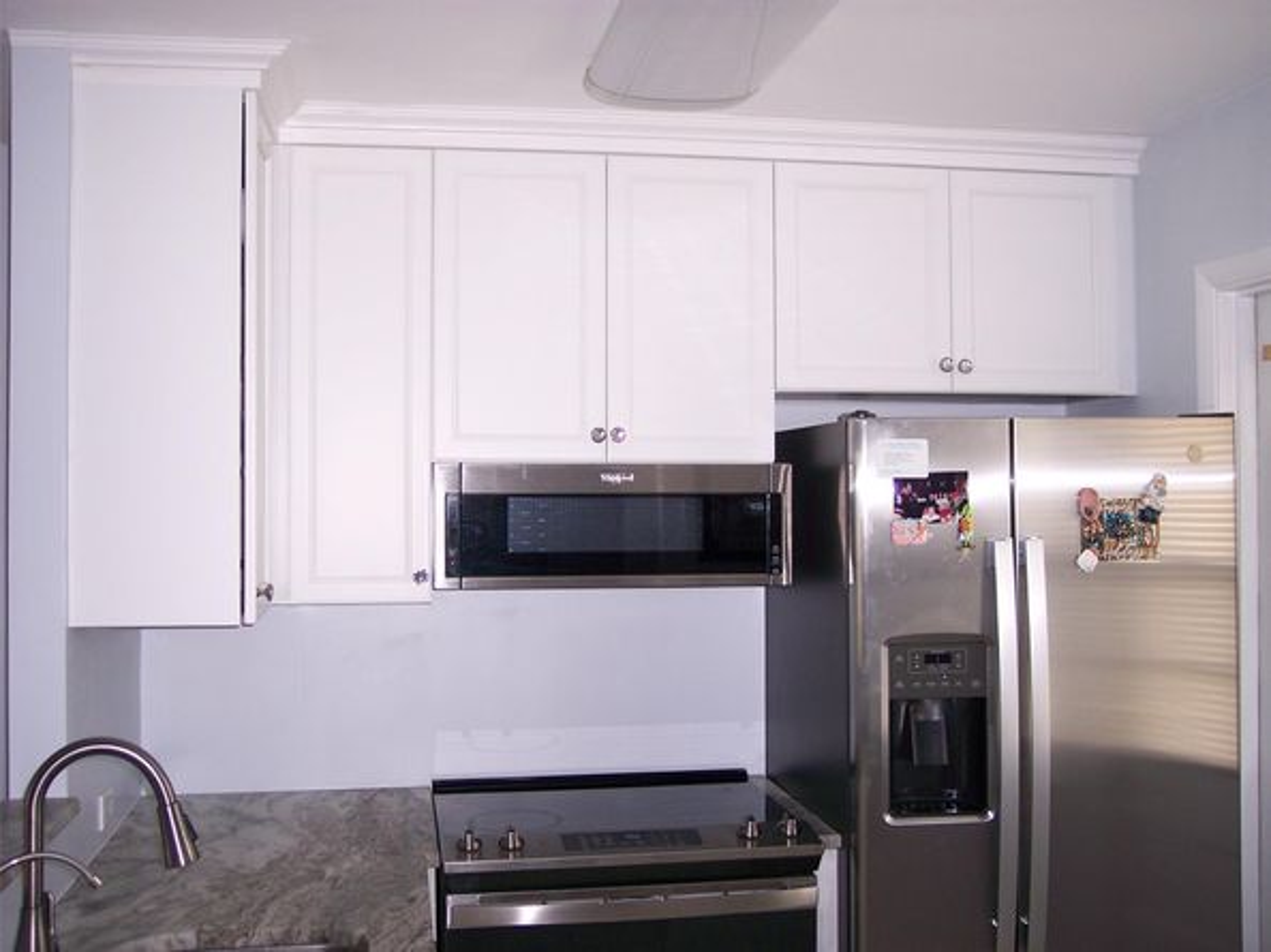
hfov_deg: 47.9
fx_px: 1431
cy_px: 476
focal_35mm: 39
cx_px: 636
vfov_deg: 36.8
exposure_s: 1/60
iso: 100
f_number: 2.8
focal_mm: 8
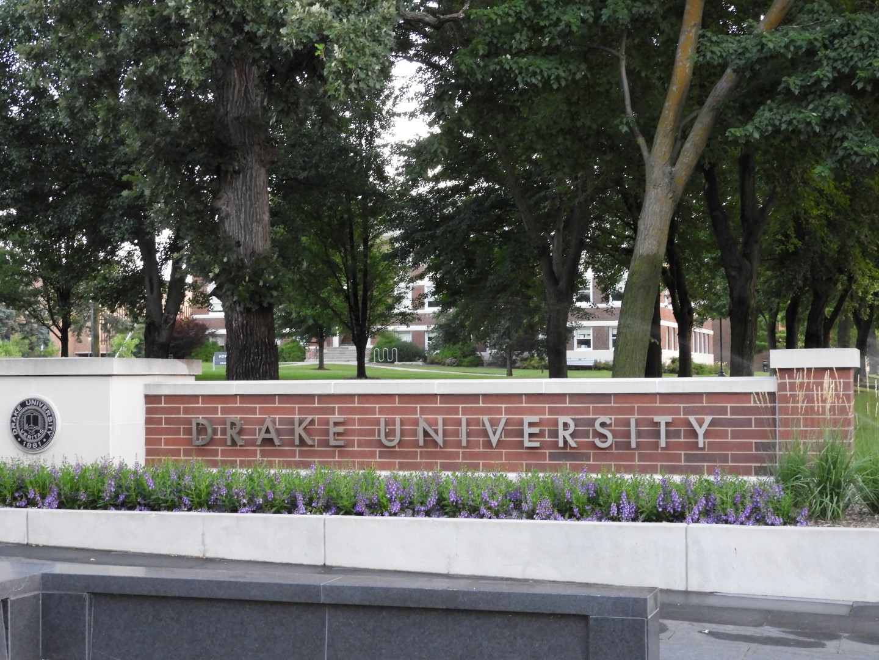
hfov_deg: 32.2
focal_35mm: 60
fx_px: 1524
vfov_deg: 24.4
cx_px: 440
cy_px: 330
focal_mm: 10.7
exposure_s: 1/30
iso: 400
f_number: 4.2
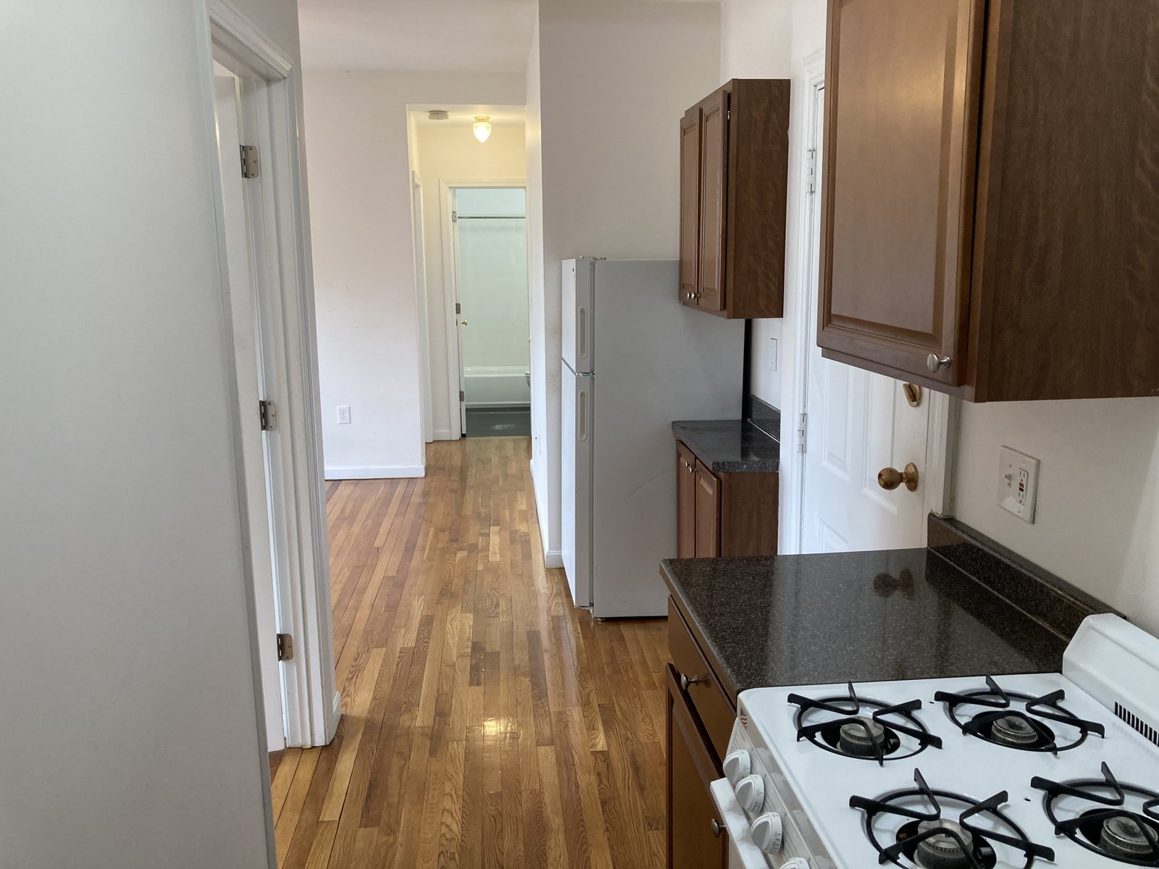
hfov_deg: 63.4
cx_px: 580
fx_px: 937
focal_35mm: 28
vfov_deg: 49.7
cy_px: 434
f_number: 1.8
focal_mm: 3.99
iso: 64
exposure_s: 1/60
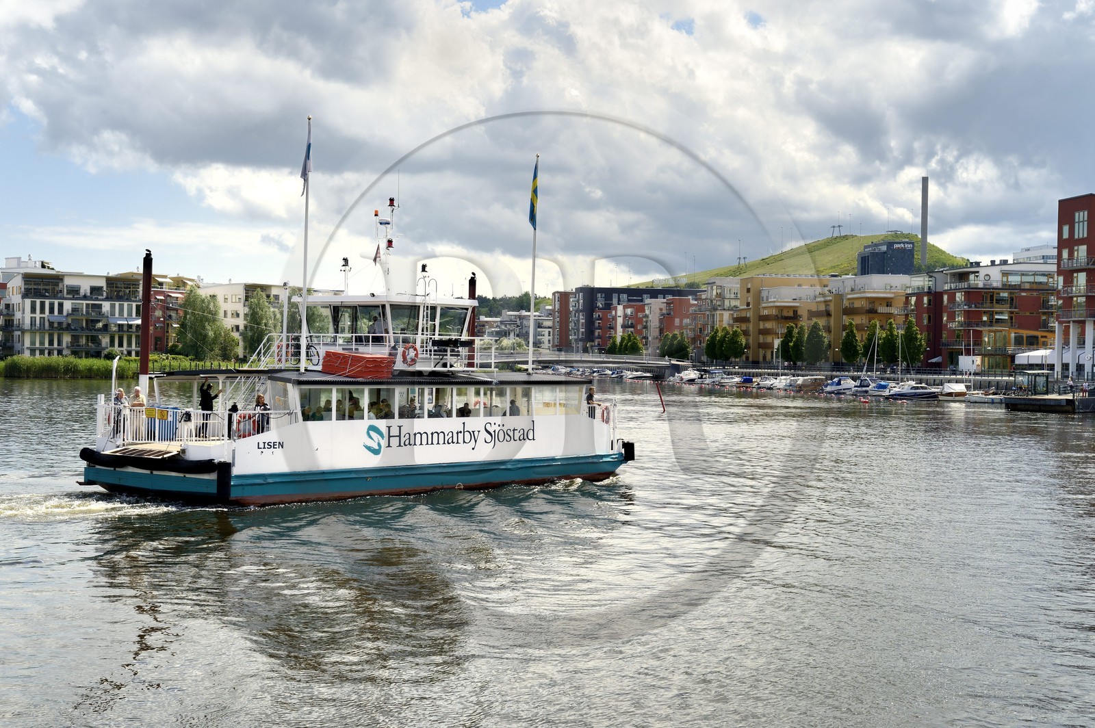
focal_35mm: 55
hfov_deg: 36.3
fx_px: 1672
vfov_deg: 24.6
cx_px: 548
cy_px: 364
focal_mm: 55
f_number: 11
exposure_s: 1/320
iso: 200
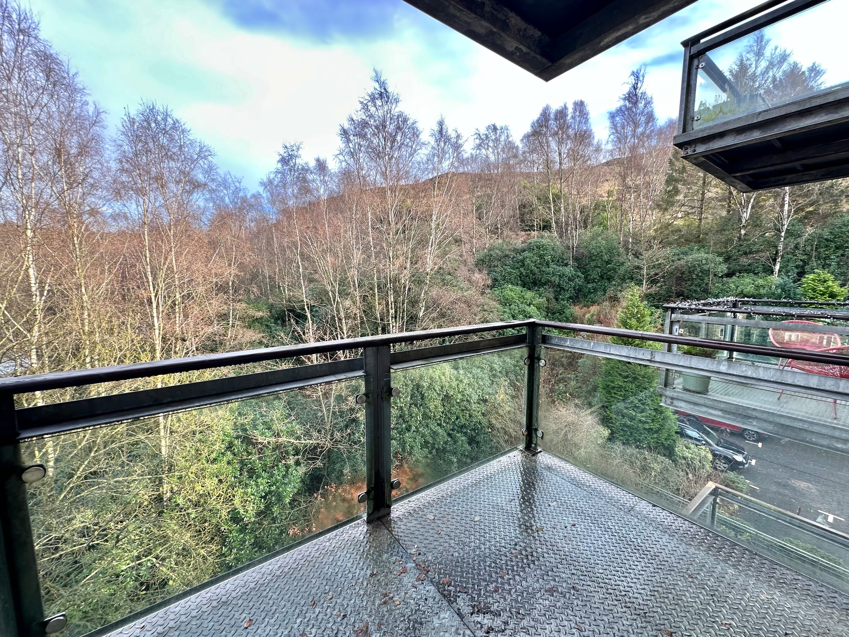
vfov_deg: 85.7
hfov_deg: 102.1
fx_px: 343
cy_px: 318
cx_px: 424
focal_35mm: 14
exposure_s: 1/106
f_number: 2.2
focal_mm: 2.22
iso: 40
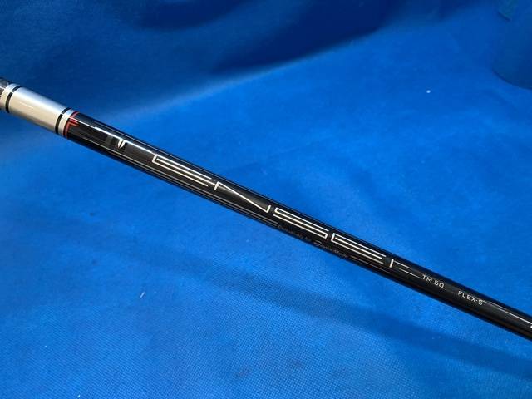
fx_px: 400
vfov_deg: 53.1
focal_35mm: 26
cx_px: 266
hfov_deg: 67.3
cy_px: 200
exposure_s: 1/60
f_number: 1.8
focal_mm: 4.25
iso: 100
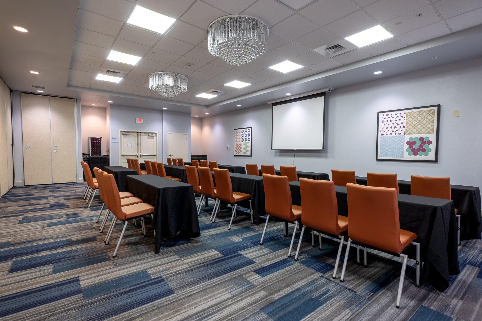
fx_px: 228
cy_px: 160
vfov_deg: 70.4
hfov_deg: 93.3
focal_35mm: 17
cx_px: 241
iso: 320
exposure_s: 1/55
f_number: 7.1
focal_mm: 11
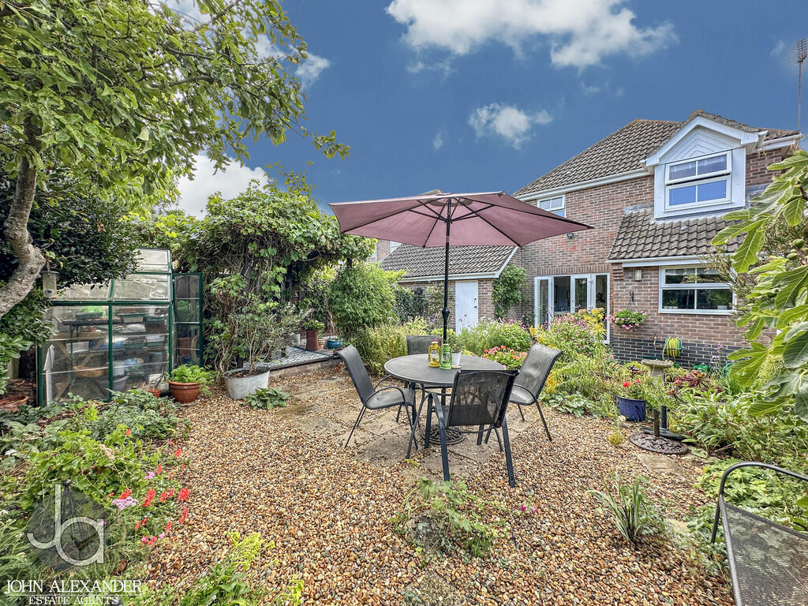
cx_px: 404
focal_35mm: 14
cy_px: 303
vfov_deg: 85.7
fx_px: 327
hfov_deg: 102.1
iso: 40
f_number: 2.2
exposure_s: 1/117
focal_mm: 2.22
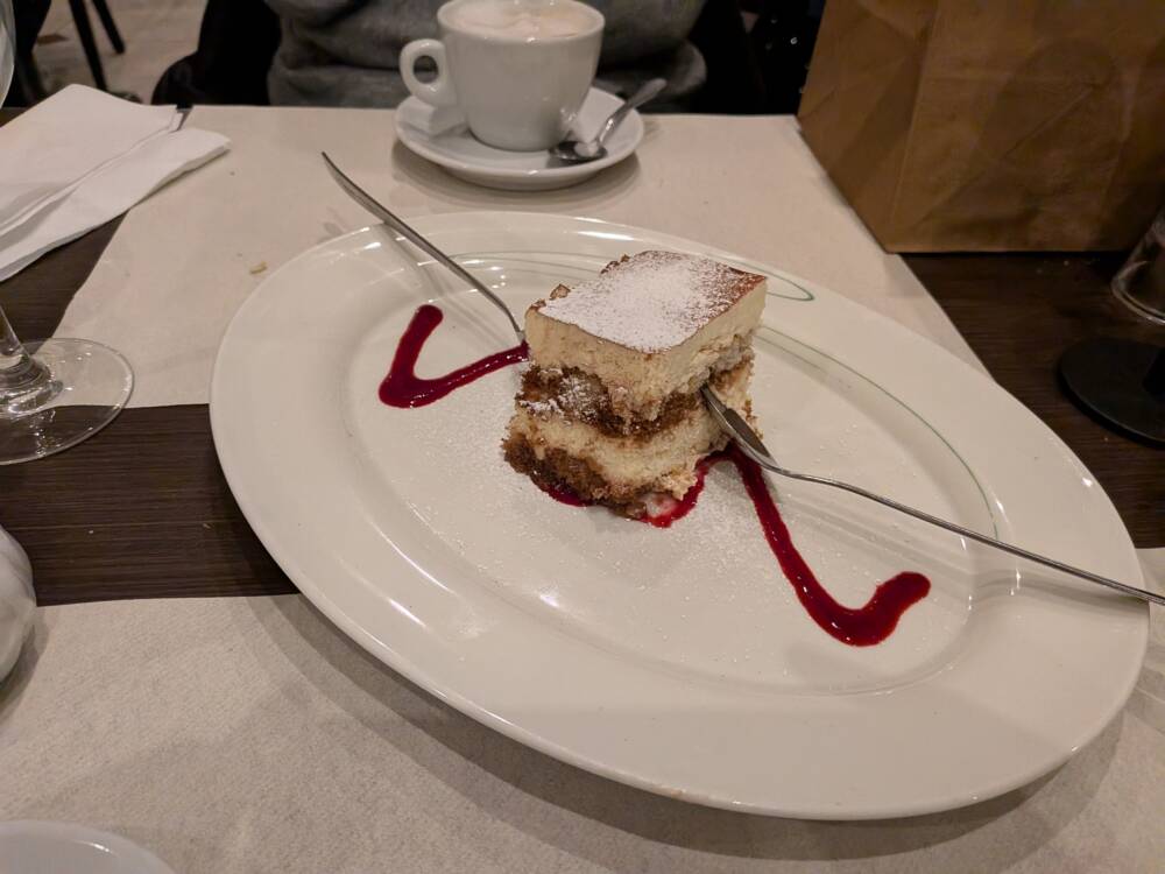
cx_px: 582
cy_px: 437
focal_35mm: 24
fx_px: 808
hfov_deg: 71.6
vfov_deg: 56.8
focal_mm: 4.53
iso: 420
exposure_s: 1/105
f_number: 1.7
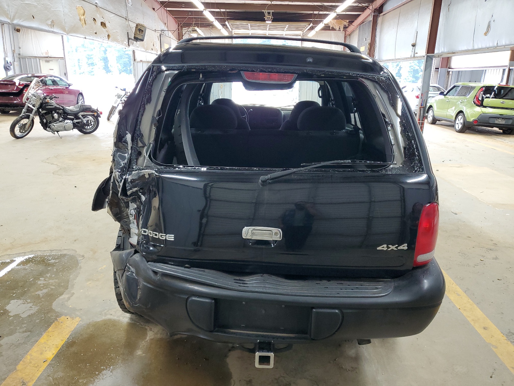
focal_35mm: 26
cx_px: 257
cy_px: 193
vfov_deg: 53.1
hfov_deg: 67.3
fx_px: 386
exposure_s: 1/60.2
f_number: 1.5
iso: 111
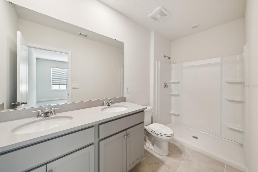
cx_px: 129
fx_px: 86
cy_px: 86
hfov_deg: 112.6
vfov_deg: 90.0
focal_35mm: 12
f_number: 8
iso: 320
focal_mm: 12
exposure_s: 1/10
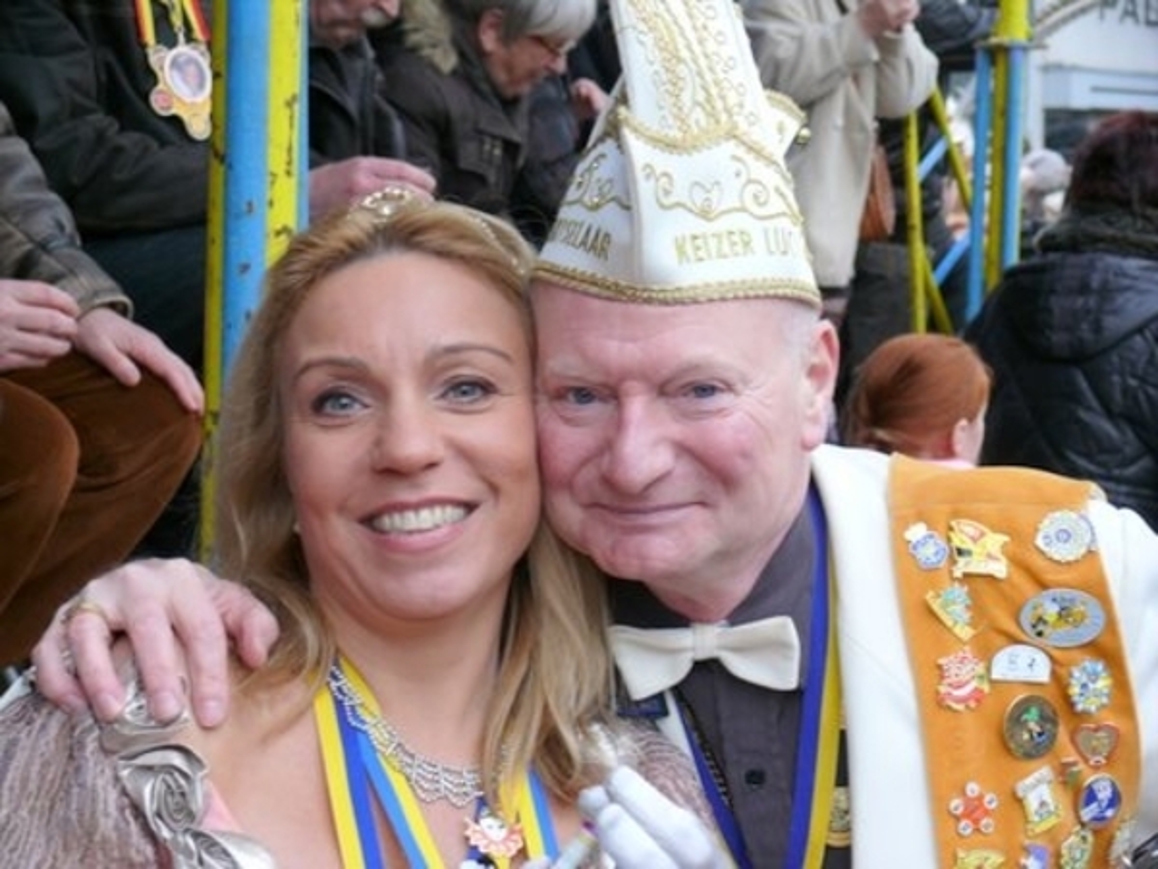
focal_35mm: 76
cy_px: 434
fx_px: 2542
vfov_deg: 19.4
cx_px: 579
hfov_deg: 25.7
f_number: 3.2
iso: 100
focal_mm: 16
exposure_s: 1/80
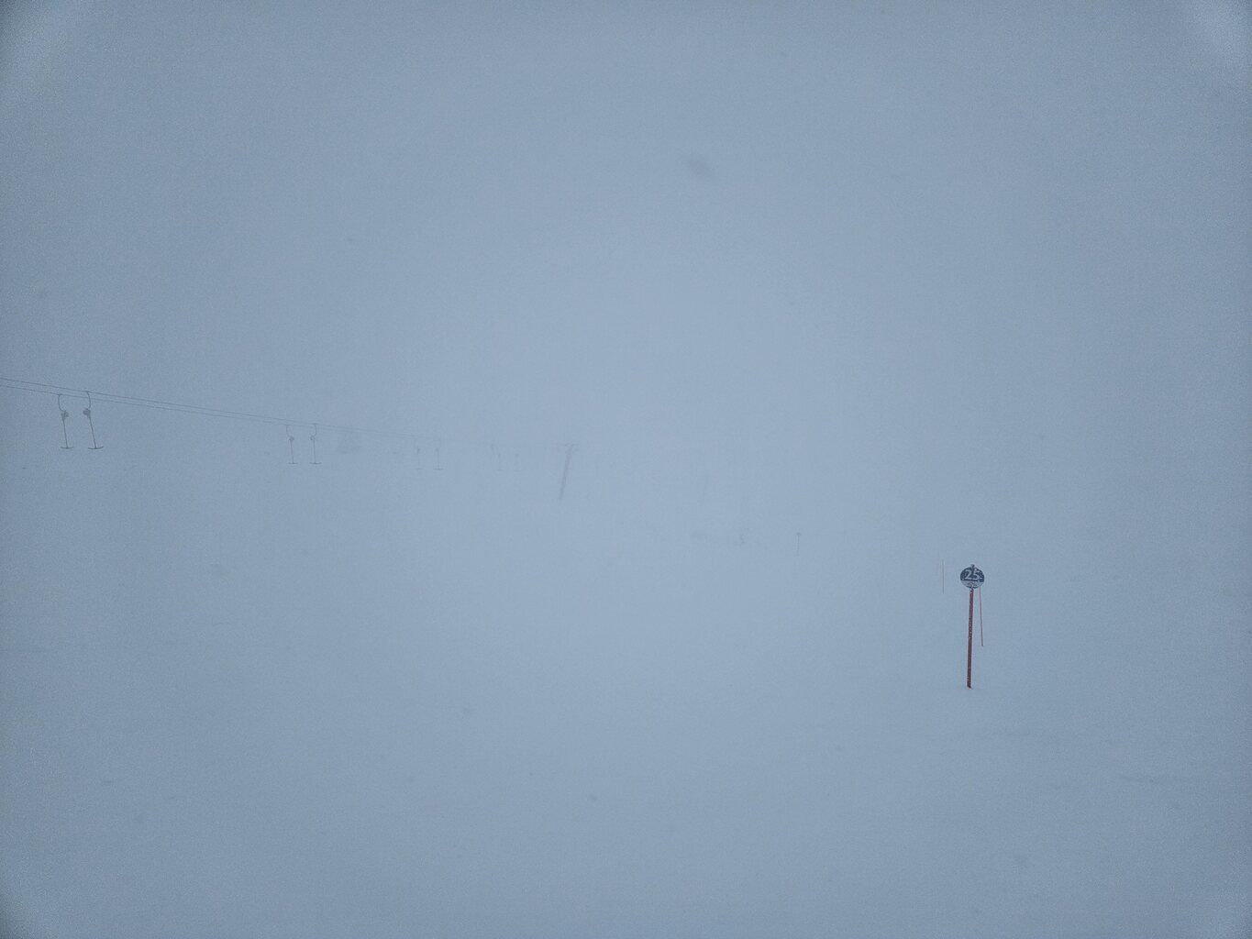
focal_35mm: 23
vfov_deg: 58.9
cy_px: 470
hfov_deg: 73.9
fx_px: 832
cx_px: 626
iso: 25
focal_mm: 5.4
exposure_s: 1/2234
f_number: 1.8
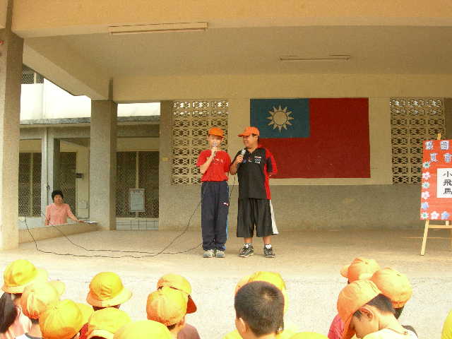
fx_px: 496
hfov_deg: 49.0
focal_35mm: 38
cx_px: 226
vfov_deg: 37.7
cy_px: 170
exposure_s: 1/270
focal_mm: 7.8
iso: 400
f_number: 4.8
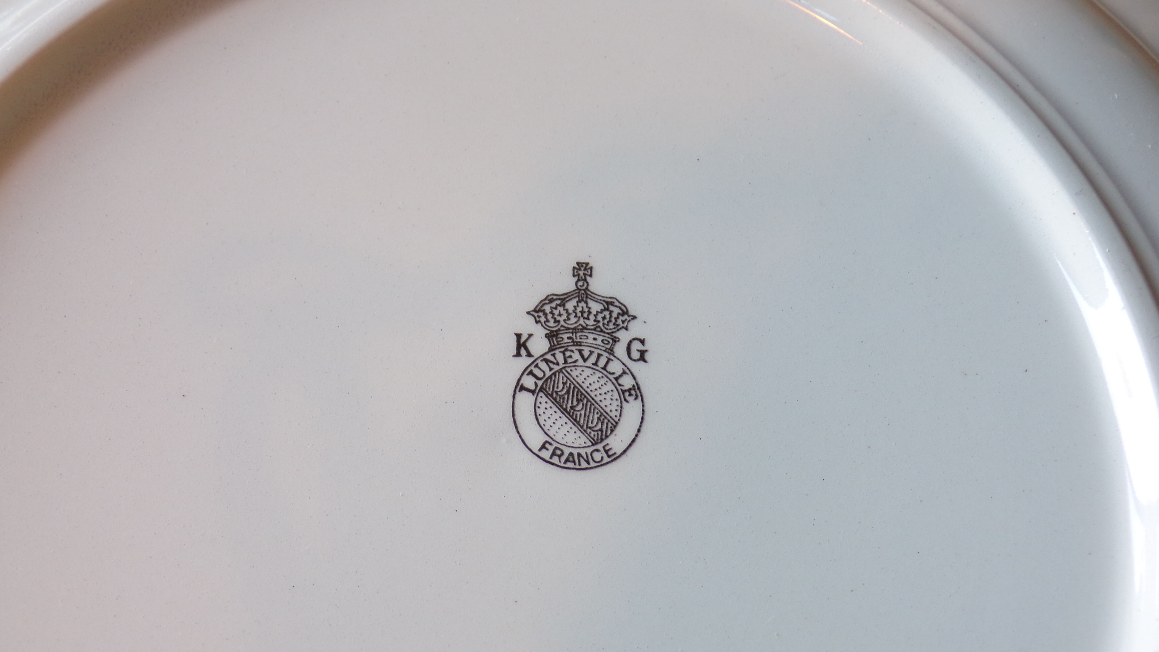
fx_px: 1076
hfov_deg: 56.6
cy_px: 383
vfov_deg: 33.6
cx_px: 581
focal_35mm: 35
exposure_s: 1/34
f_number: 3.2
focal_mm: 5.8
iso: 99
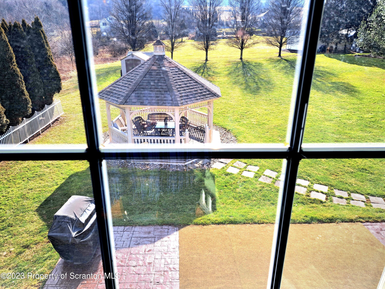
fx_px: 267
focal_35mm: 24
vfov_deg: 56.8
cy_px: 144
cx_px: 192
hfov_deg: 71.6
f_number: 1.8
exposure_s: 1/189
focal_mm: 5.23
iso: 50
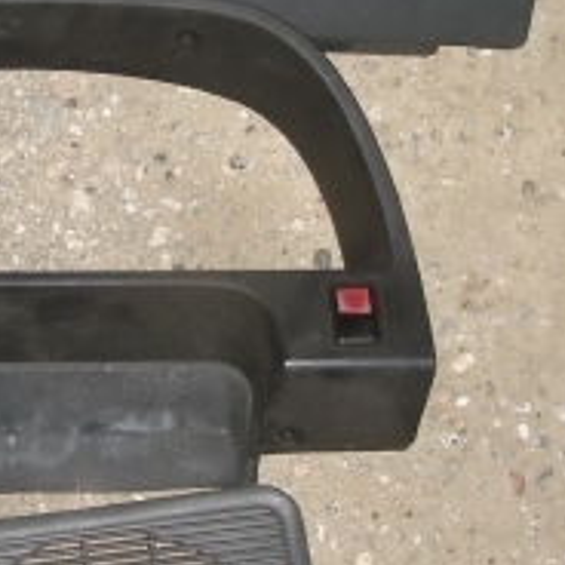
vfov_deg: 14.9
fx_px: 2161
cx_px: 123
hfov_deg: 14.8
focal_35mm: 117
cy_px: 206
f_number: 2.8
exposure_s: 1/60
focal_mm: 7.9
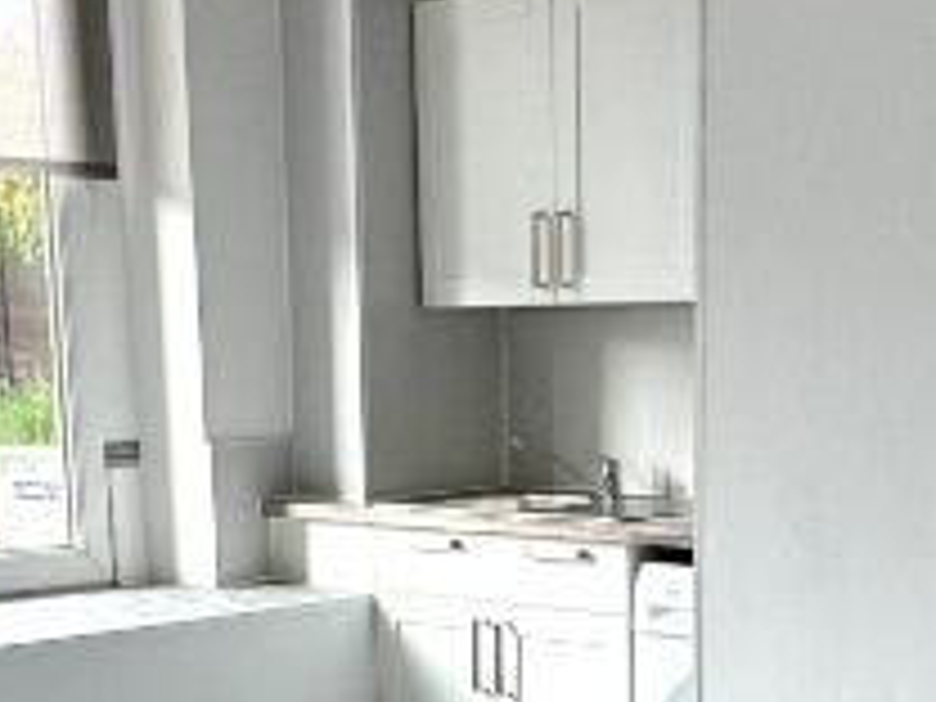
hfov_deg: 28.1
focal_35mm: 69
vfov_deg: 20.5
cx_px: 590
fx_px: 1866
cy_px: 738
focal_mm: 2.22
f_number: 2.2
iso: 80
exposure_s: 1/99
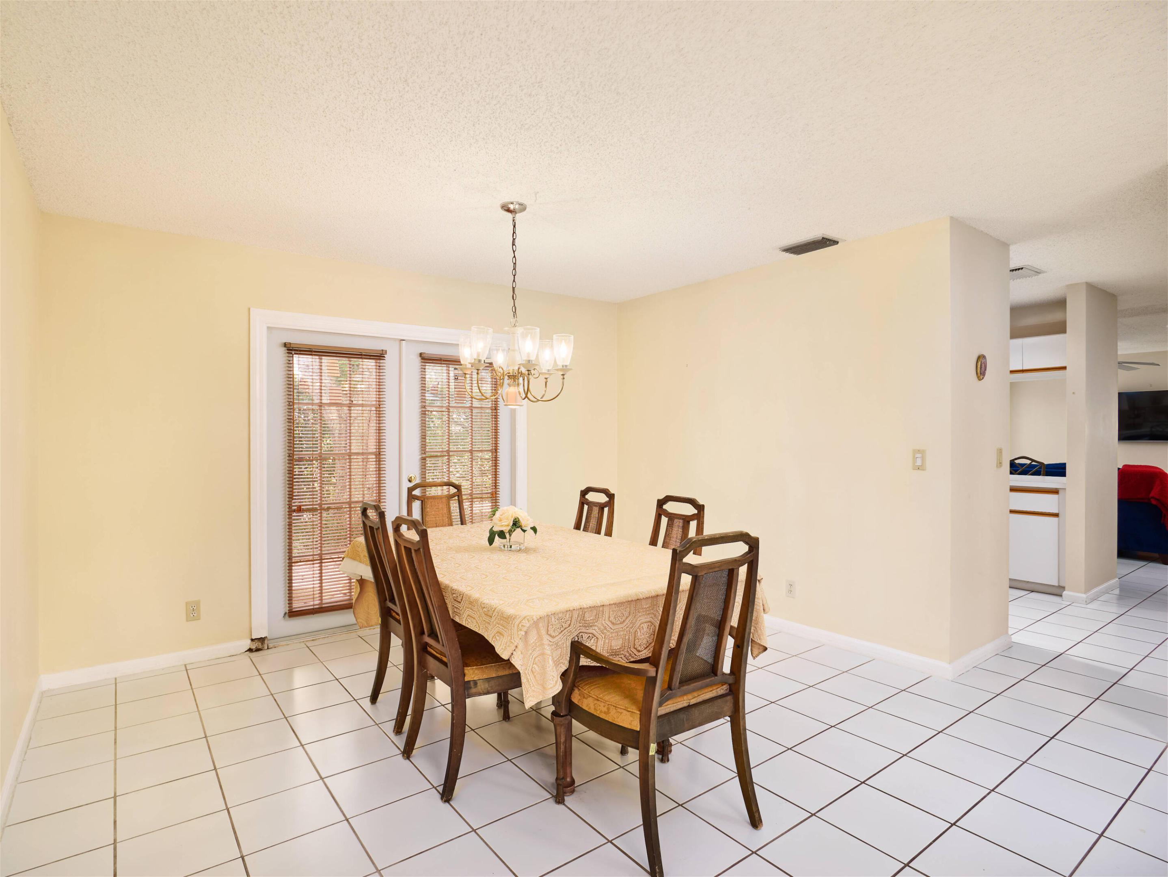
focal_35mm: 18
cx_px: 584
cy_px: 438
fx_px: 608
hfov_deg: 87.7
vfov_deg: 71.6
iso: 100
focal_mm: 9
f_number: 5.6
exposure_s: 1/250
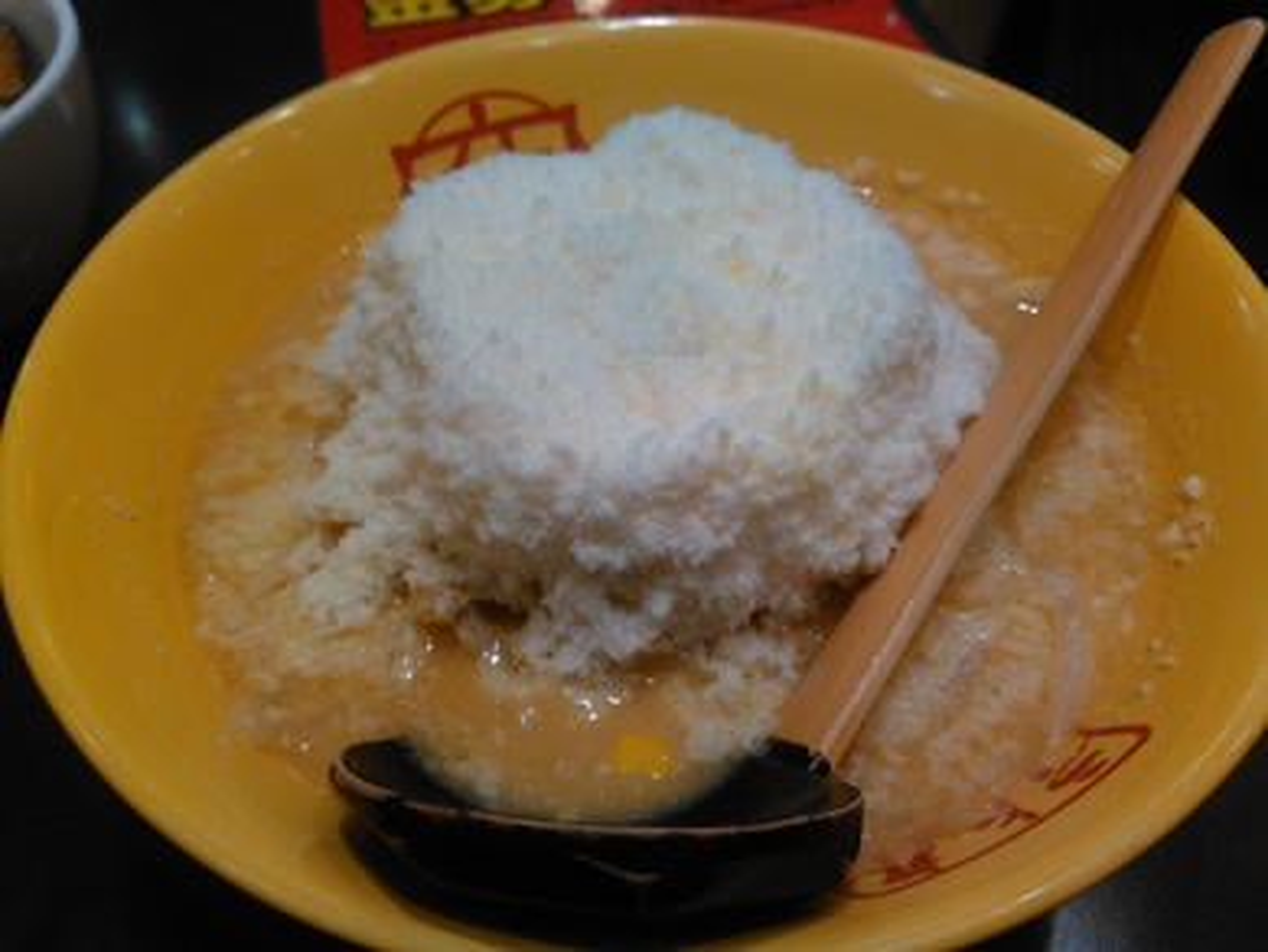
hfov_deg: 59.9
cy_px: 476
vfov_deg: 46.8
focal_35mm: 30
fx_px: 1099
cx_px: 634
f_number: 2.4
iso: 200
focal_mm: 4
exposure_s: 1/16.7
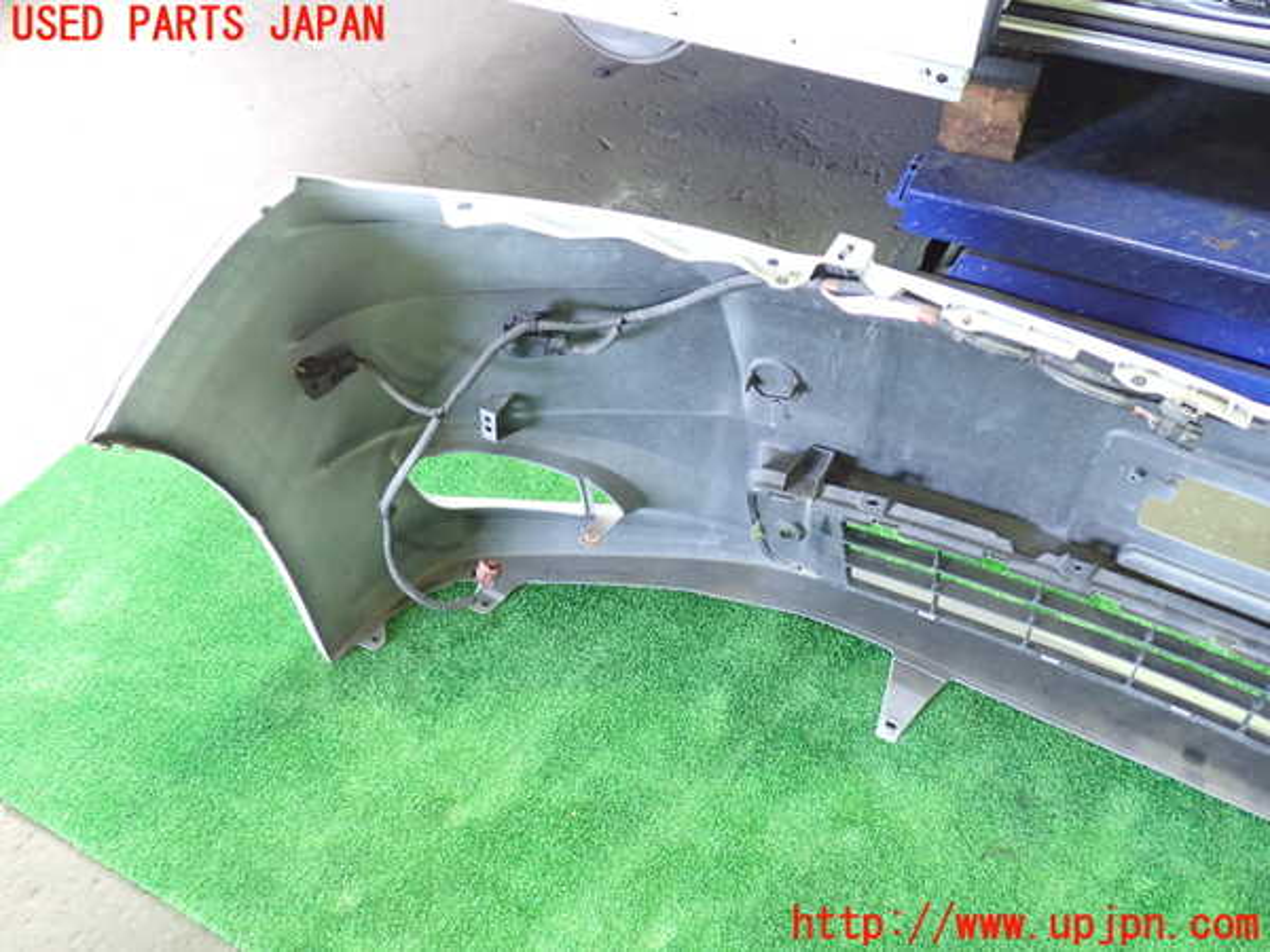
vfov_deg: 46.8
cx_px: 635
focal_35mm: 30
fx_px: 1101
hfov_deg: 60.0
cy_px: 476
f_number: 2.3
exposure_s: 1/25
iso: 800
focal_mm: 5.4
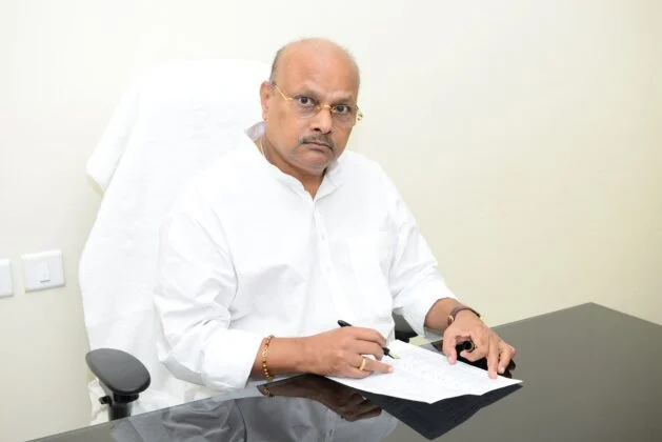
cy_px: 221
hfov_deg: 39.6
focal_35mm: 50
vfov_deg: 27.0
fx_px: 920
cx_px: 331
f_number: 4.8
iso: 800
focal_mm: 50
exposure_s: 1/160
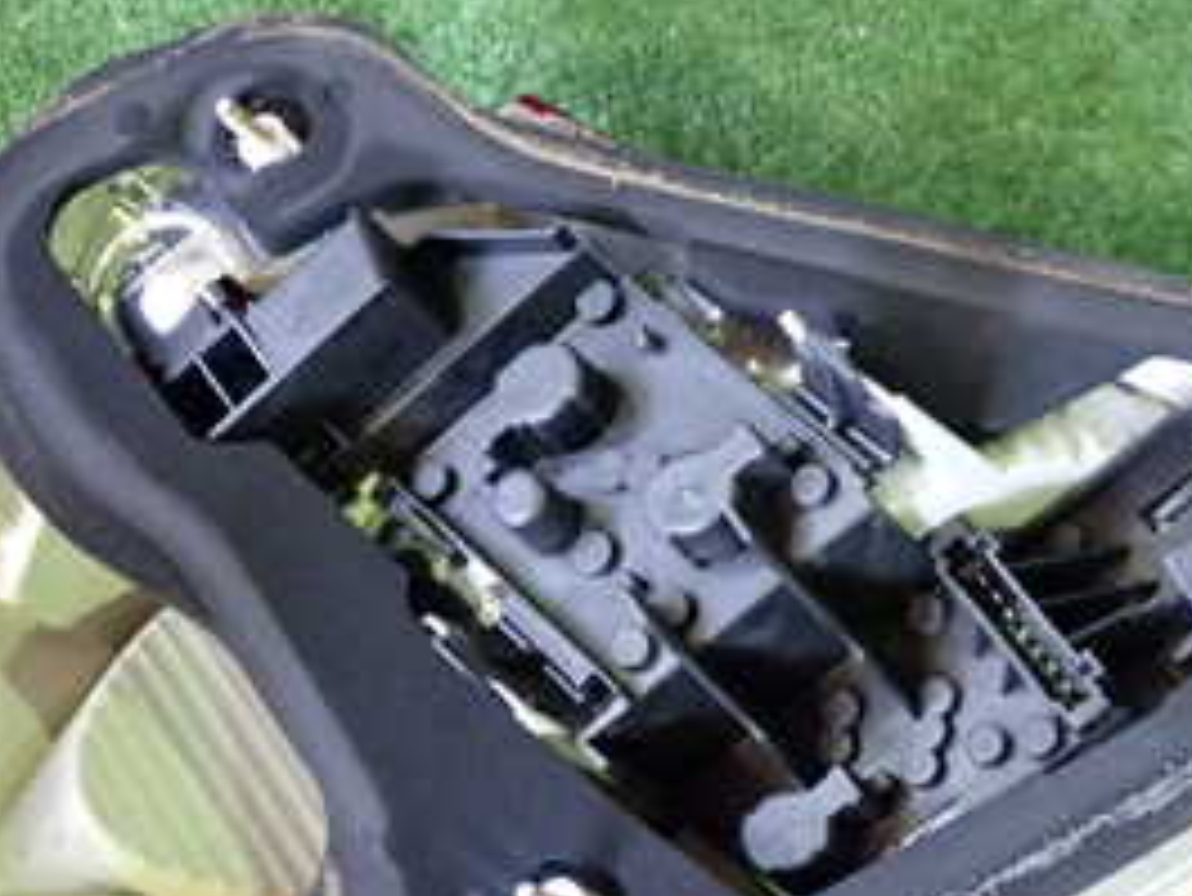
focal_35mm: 68
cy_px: 783
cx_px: 594
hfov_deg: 28.5
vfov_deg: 21.2
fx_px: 2343
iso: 500
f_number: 2.3
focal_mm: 5.4
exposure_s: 1/40
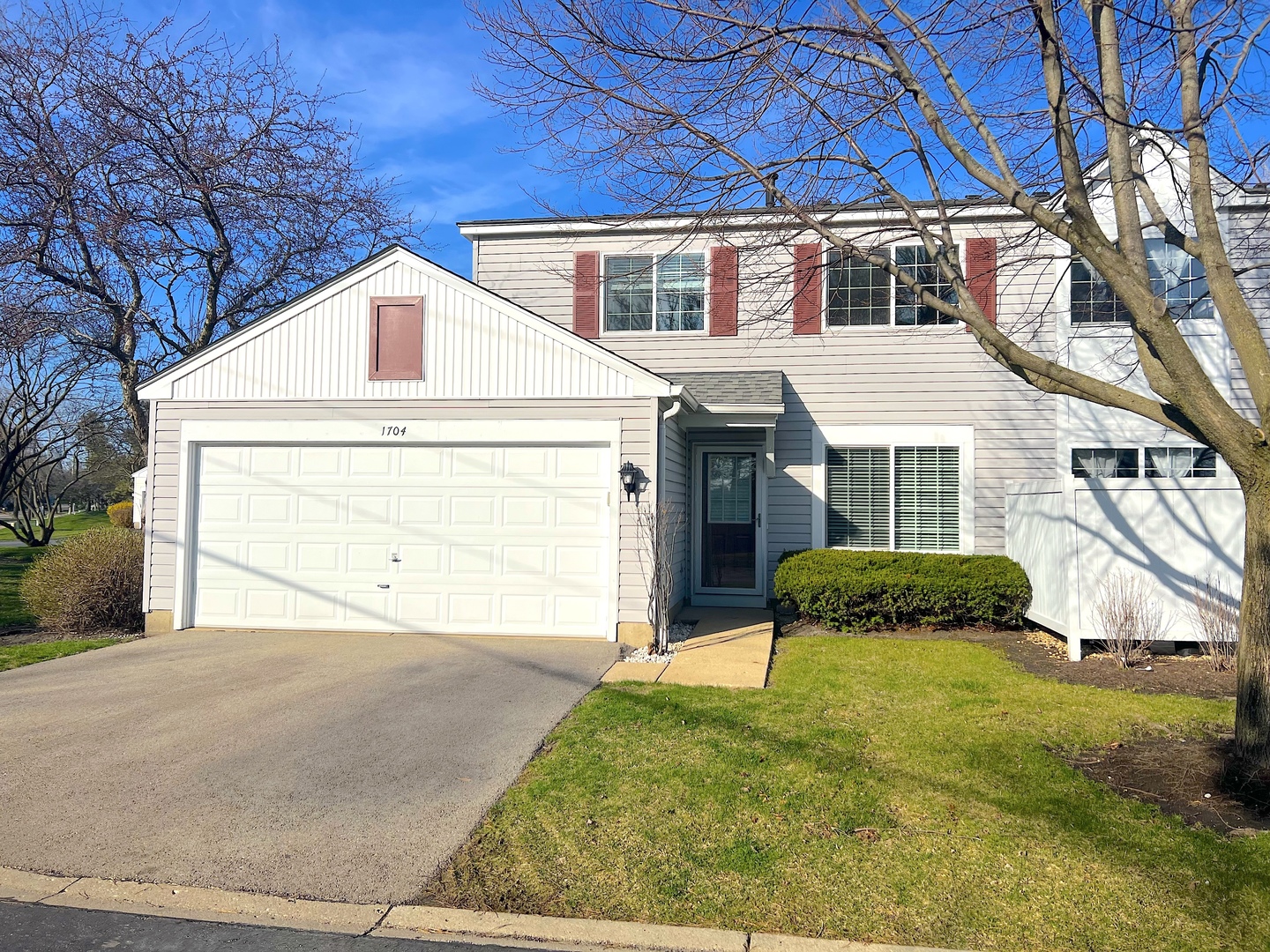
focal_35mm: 26
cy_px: 476
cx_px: 635
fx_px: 954
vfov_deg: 53.1
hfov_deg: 67.3
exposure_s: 1/8696
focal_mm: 5.7
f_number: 1.5
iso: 50
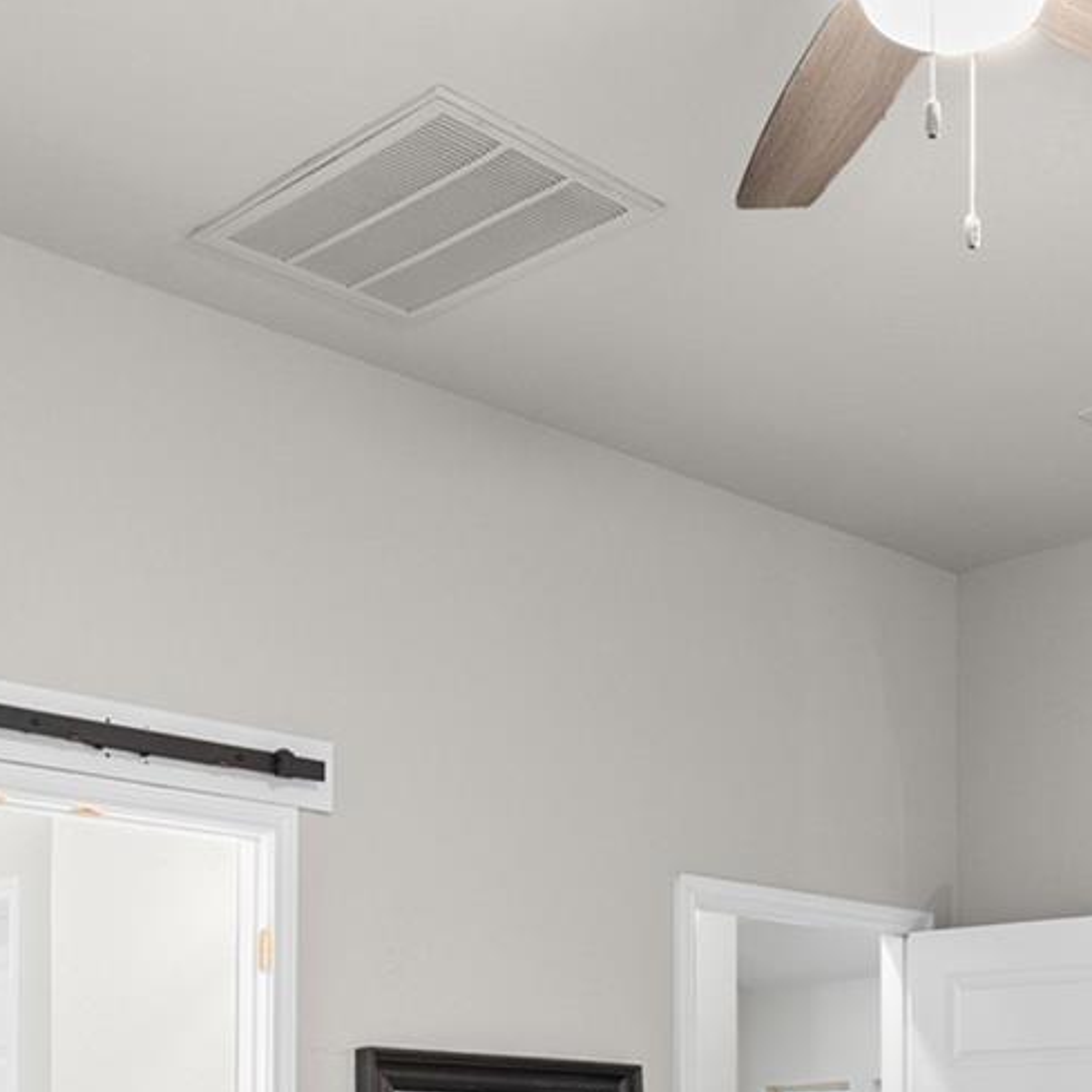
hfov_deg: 29.5
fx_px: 2034
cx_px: 828
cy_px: 1198
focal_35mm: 57
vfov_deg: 27.5
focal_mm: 16
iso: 500
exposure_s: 1/1.25
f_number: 9
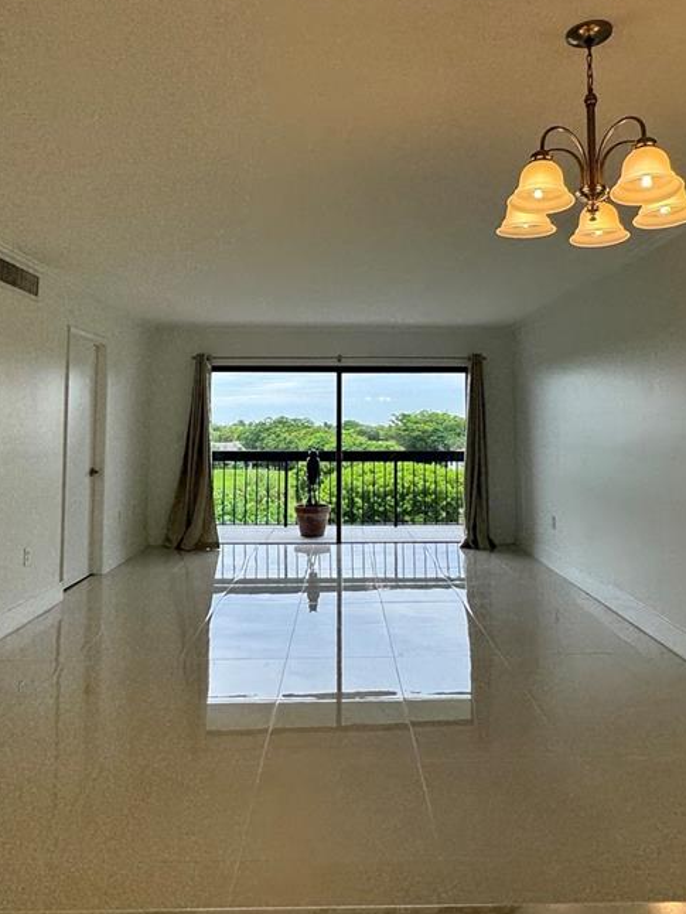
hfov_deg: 53.1
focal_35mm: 26
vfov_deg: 66.8
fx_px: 687
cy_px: 375
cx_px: 356
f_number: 2.2
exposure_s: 1/181
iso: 40
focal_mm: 2.22
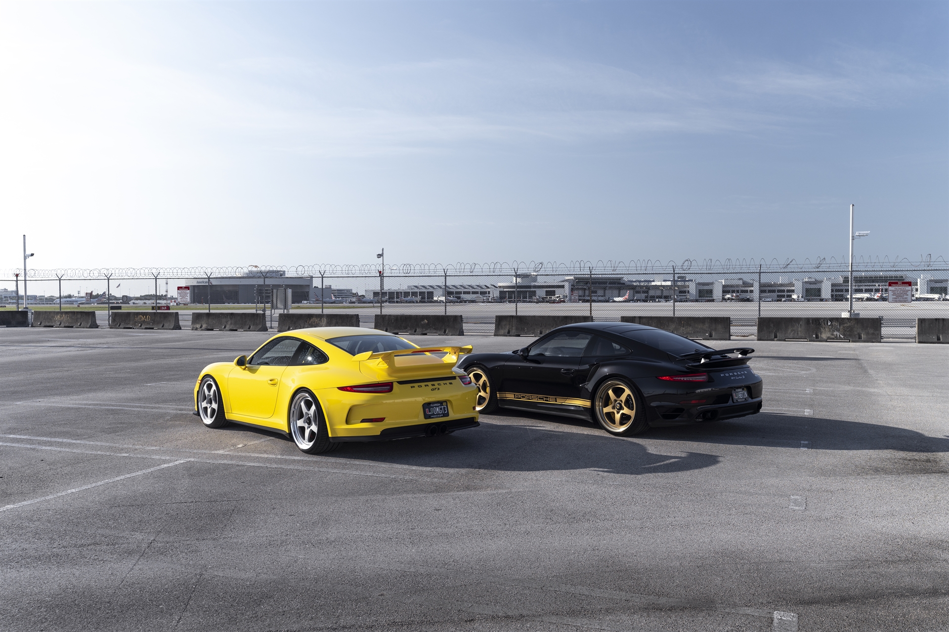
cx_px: 474
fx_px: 817
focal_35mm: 31
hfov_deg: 60.3
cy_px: 316
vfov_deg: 42.3
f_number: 5.6
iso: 100
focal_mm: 31
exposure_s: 1/320
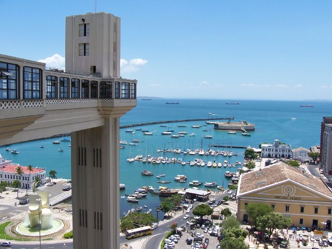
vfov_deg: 40.7
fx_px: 336
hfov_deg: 52.6
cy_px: 124
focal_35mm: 35
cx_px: 166
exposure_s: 1/750
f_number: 4
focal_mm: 6
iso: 80
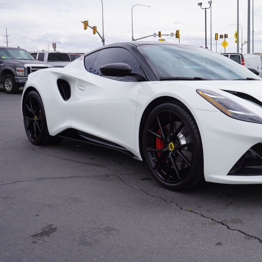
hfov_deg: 38.3
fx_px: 368
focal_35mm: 43
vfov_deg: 39.2
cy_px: 132
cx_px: 193
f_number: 9
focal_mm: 22
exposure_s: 1/125
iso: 100
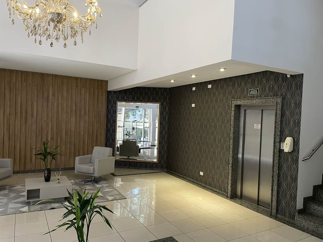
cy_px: 121
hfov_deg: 67.3
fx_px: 243
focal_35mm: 26
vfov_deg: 53.1
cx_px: 162
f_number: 1.6
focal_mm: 4.2
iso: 100
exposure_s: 1/60
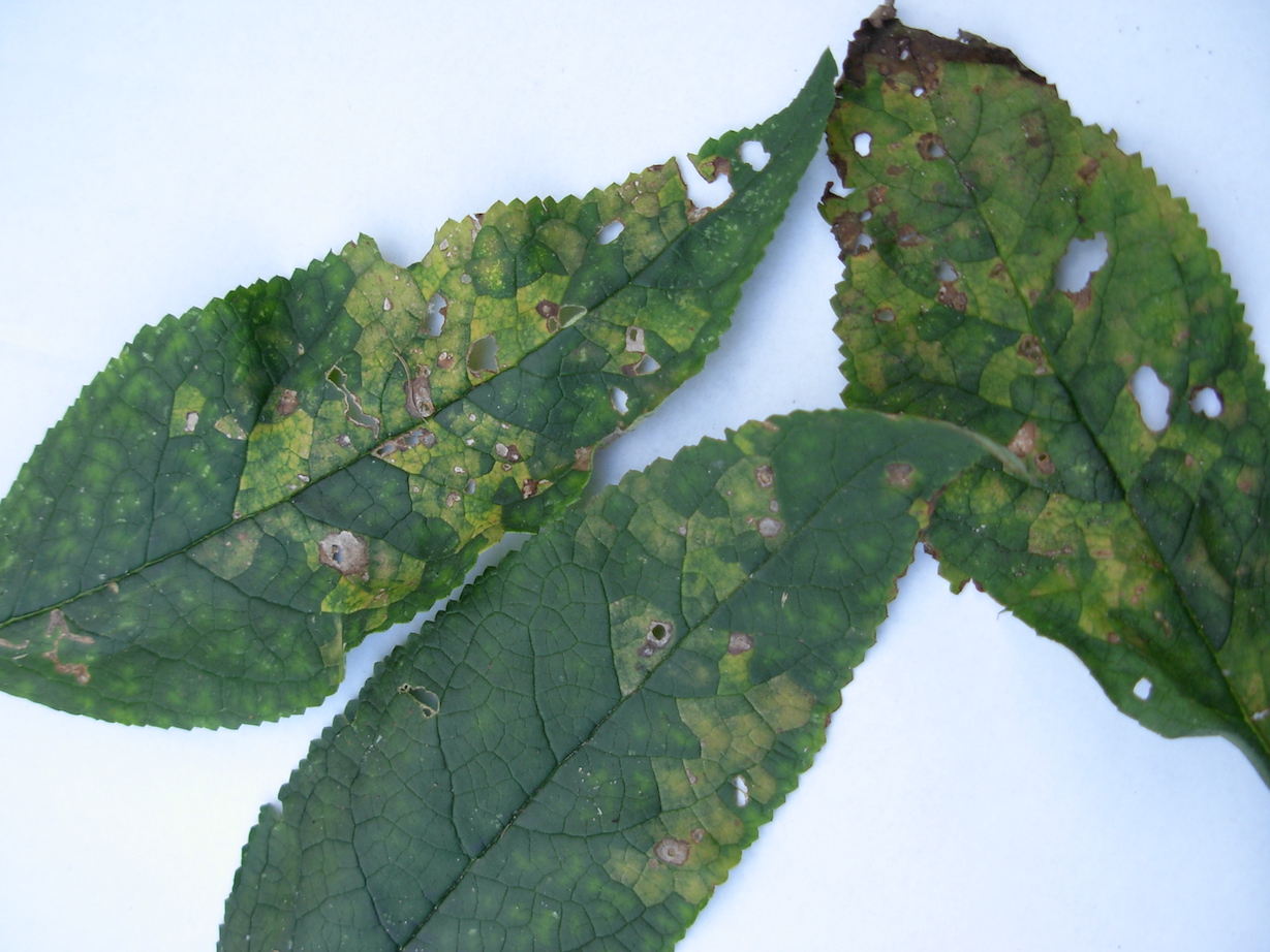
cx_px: 635
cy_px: 476
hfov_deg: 49.0
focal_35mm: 38
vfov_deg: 37.7
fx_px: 1394
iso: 79
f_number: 2.9
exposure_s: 1/62.1
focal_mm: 6.3
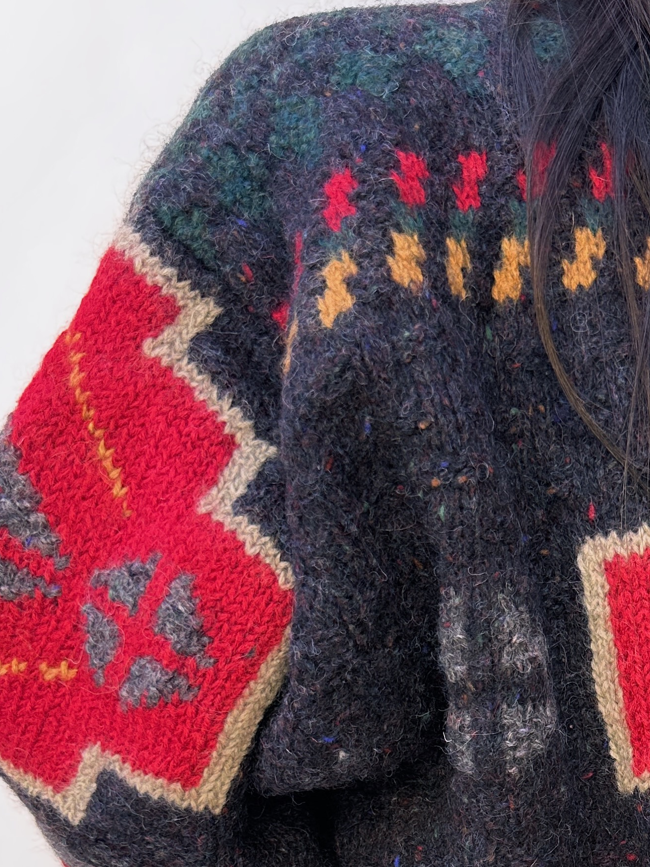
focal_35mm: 45
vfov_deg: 39.6
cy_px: 749
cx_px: 596
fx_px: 1127
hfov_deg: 30.6
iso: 64
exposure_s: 1/177
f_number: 1.78
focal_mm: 6.86
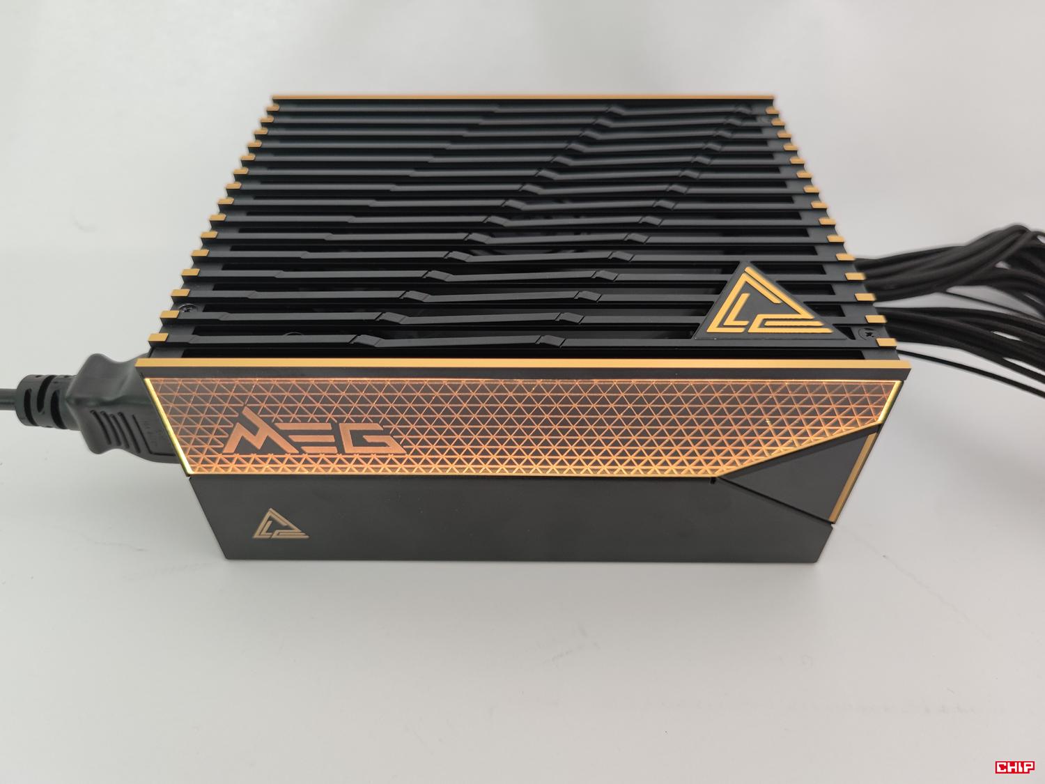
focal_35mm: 25
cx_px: 522
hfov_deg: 69.4
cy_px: 392
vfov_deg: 54.9
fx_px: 755
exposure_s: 1/50
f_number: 1.85
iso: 367
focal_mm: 6.78
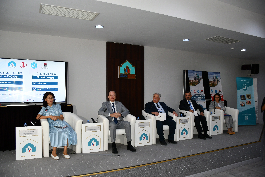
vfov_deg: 47.9
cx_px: 132
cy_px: 88
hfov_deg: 67.4
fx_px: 199
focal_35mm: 27
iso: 400
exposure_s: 1/100
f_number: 3.5
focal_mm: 18
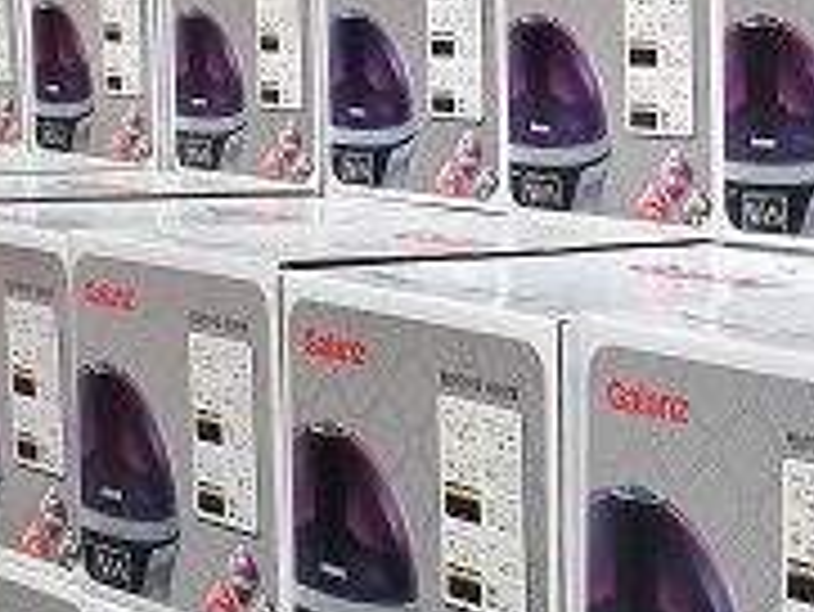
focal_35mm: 86
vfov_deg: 17.2
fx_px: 2024
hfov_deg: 19.1
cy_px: 346
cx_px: 1318
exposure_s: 1/2146
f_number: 1.8
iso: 50
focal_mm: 5.4
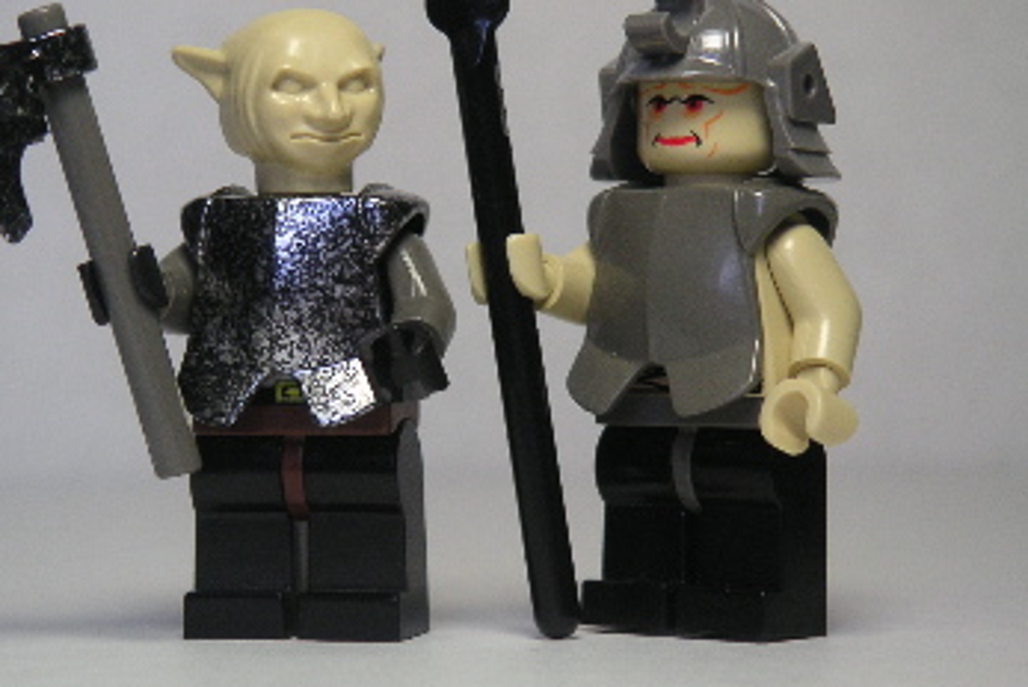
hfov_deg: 15.1
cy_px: 255
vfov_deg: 10.1
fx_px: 3887
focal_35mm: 136
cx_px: 431
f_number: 3.6
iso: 80
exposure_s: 1/90
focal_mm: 16.5
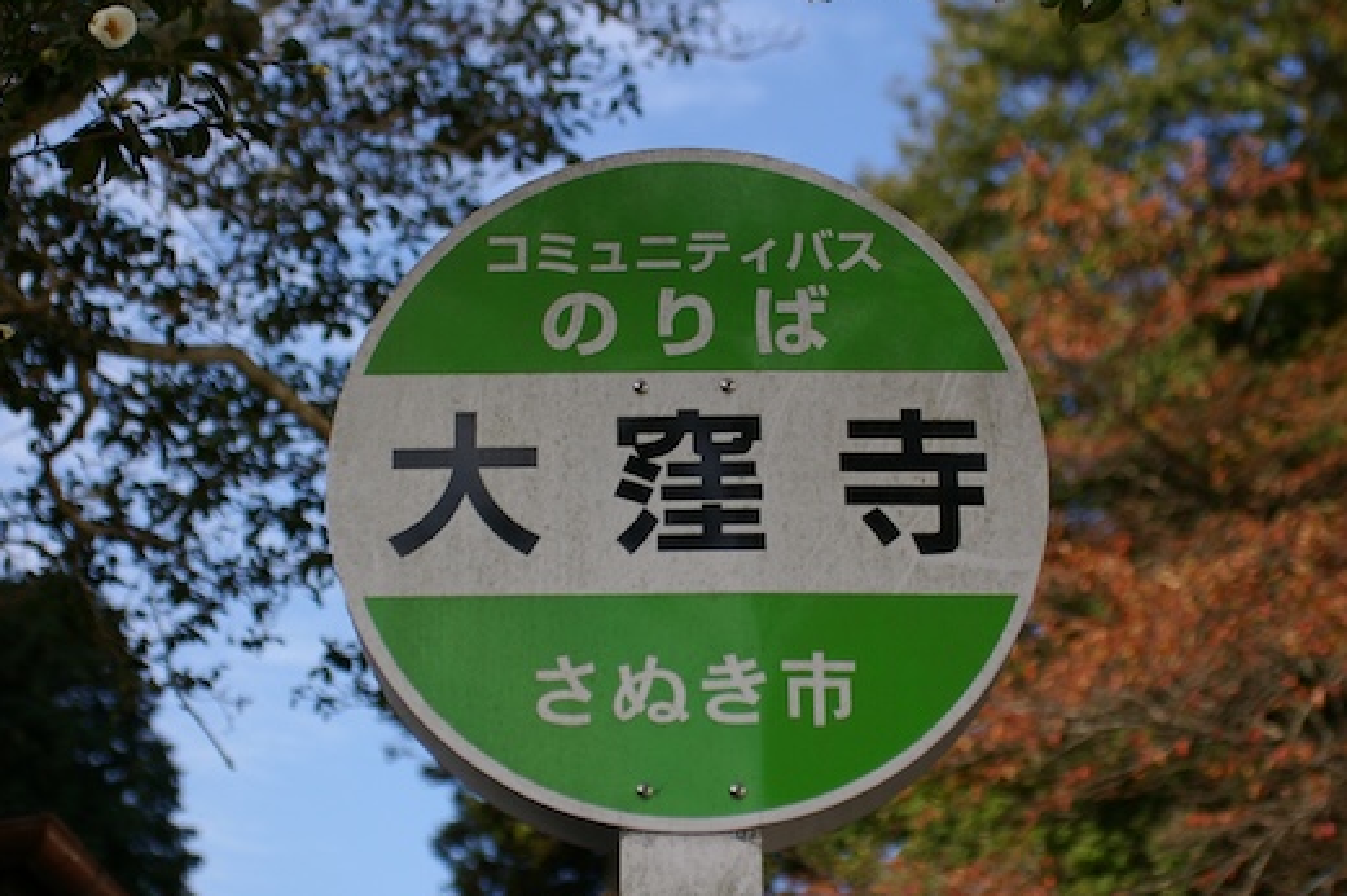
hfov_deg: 24.5
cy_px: 457
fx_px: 3104
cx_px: 679
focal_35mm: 83
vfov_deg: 16.4
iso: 400
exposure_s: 1/1500
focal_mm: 48
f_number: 4.5
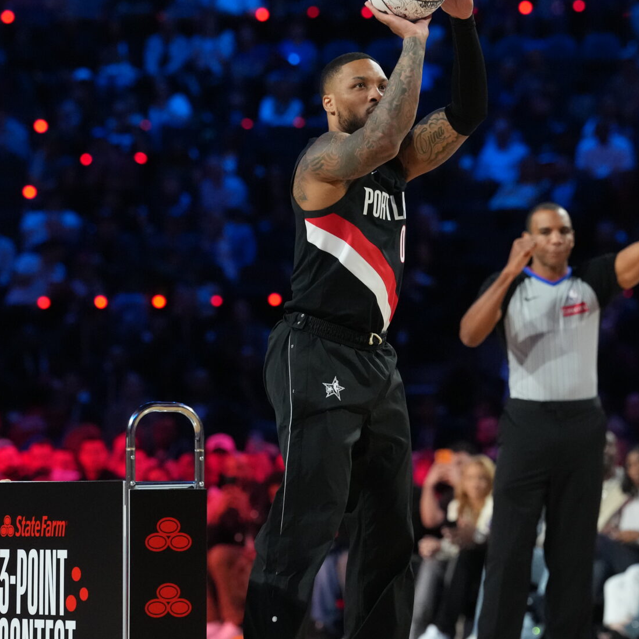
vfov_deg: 7.3
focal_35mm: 240
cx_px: 321
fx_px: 5012
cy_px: 361
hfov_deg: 7.3
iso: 5000
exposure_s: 1/2000
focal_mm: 121
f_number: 2.8
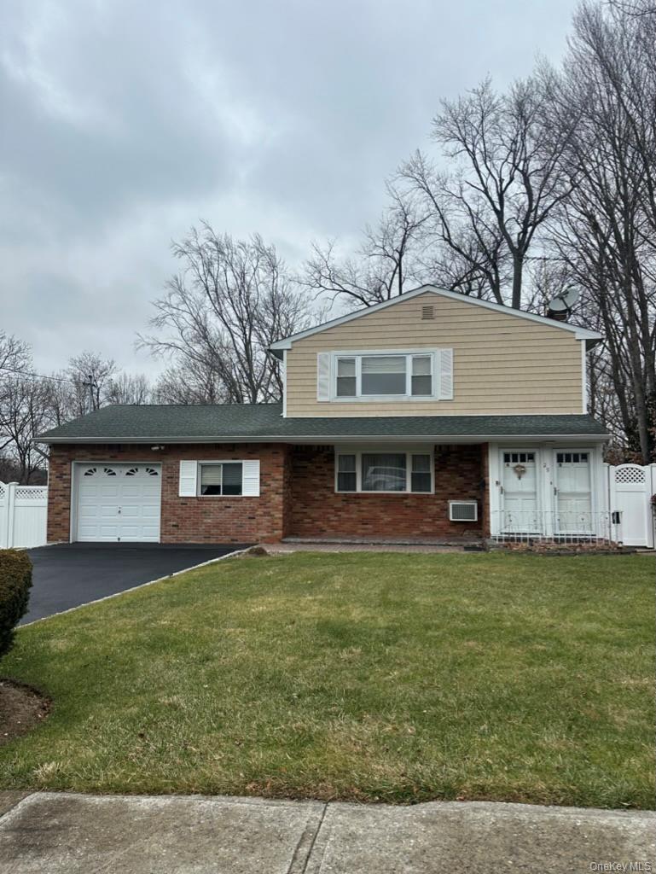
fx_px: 606
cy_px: 437
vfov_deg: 71.6
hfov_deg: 56.9
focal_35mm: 24
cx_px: 328
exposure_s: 1/2525
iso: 80
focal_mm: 6.86
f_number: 1.78
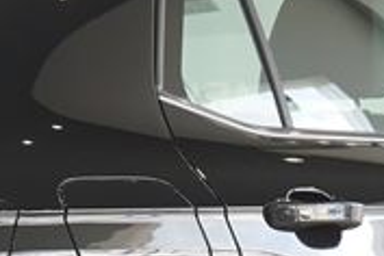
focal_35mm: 225
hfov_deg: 9.1
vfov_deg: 6.0
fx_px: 2400
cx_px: 52
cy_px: 407
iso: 125
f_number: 4
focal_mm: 26
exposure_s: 1/60
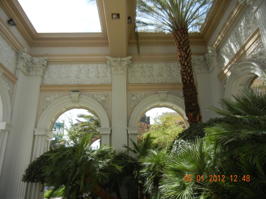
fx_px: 231
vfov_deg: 46.8
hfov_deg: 60.0
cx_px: 133
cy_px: 100
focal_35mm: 30
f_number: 3.5
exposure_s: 1/773
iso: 160
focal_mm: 5.4
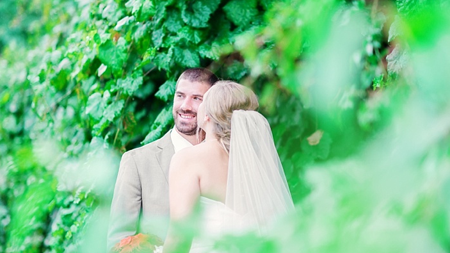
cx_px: 224
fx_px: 1074
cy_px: 123
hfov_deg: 23.7
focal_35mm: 90
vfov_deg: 13.4
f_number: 1.4
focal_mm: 85
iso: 400
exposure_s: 1/2000
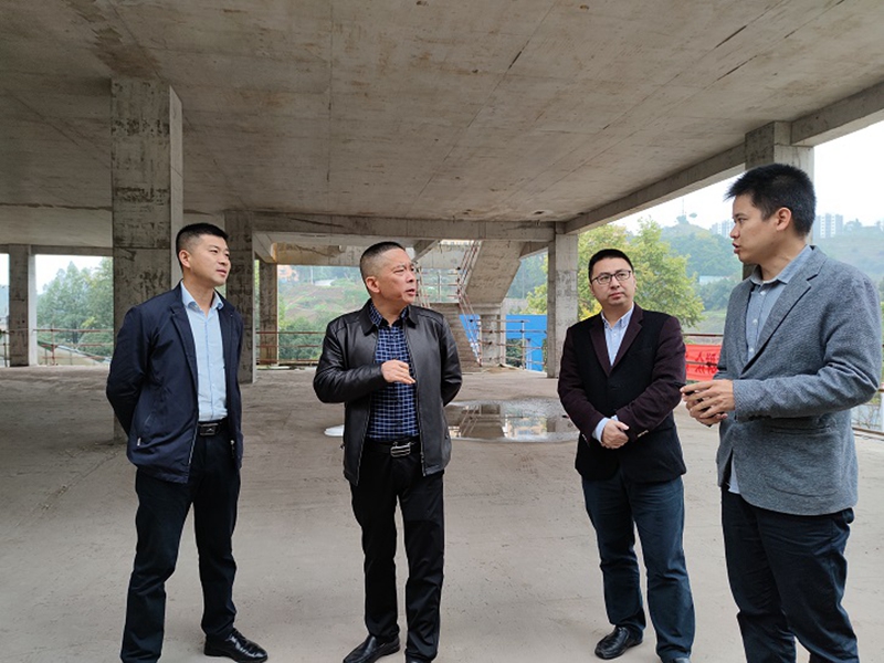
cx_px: 442
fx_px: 613
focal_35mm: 24
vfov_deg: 56.8
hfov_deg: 71.6
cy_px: 332
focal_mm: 6.72
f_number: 1.69
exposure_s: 1/151
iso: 50
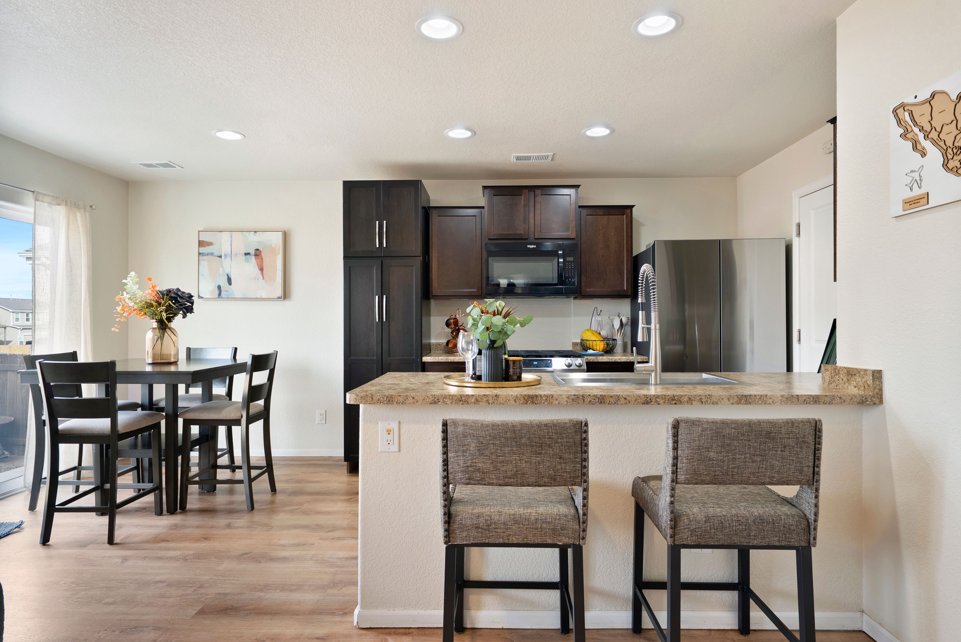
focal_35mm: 20
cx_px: 480
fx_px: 534
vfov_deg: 62.0
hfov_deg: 83.9
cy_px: 321
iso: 640
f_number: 8
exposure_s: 1/2.5
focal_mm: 20
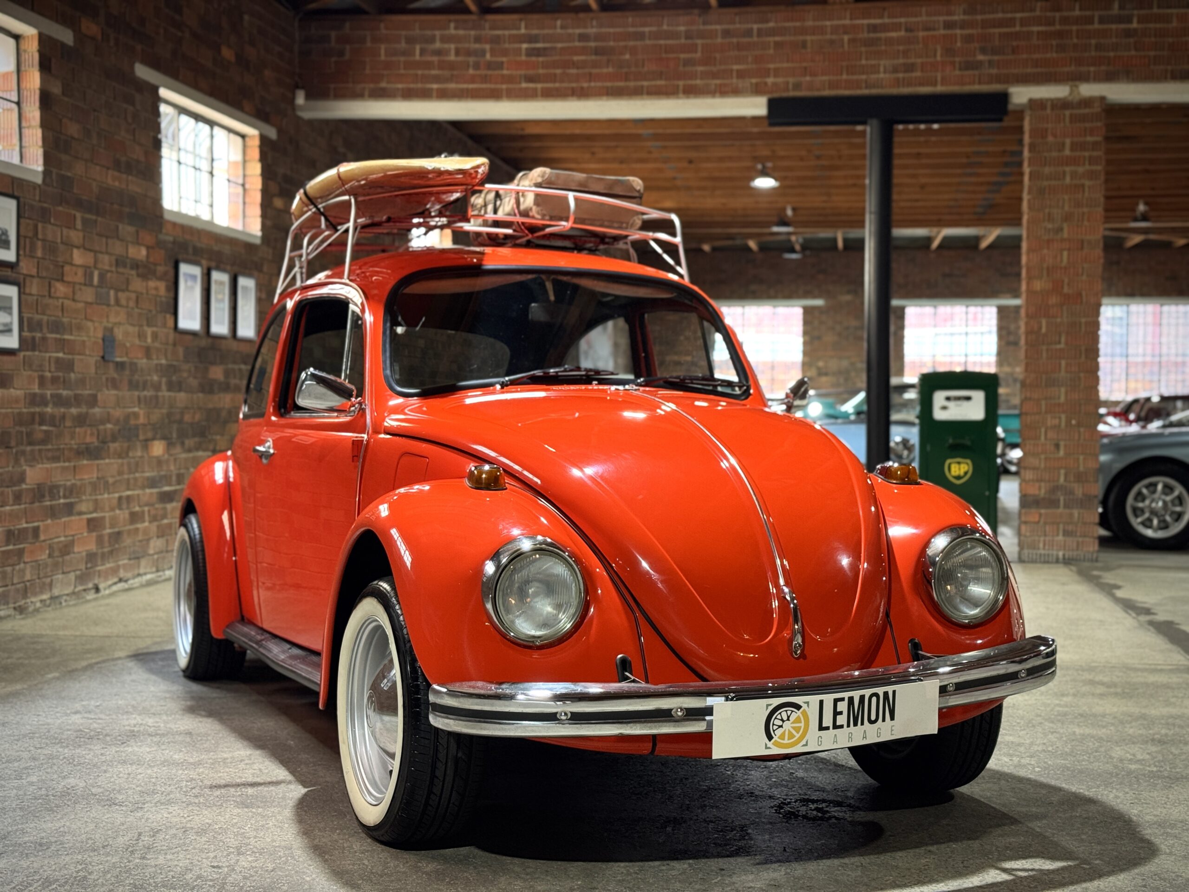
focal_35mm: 48
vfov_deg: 30.3
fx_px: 1649
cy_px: 446
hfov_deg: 39.7
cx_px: 594
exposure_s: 1/33
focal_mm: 6.76
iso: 200
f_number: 1.78
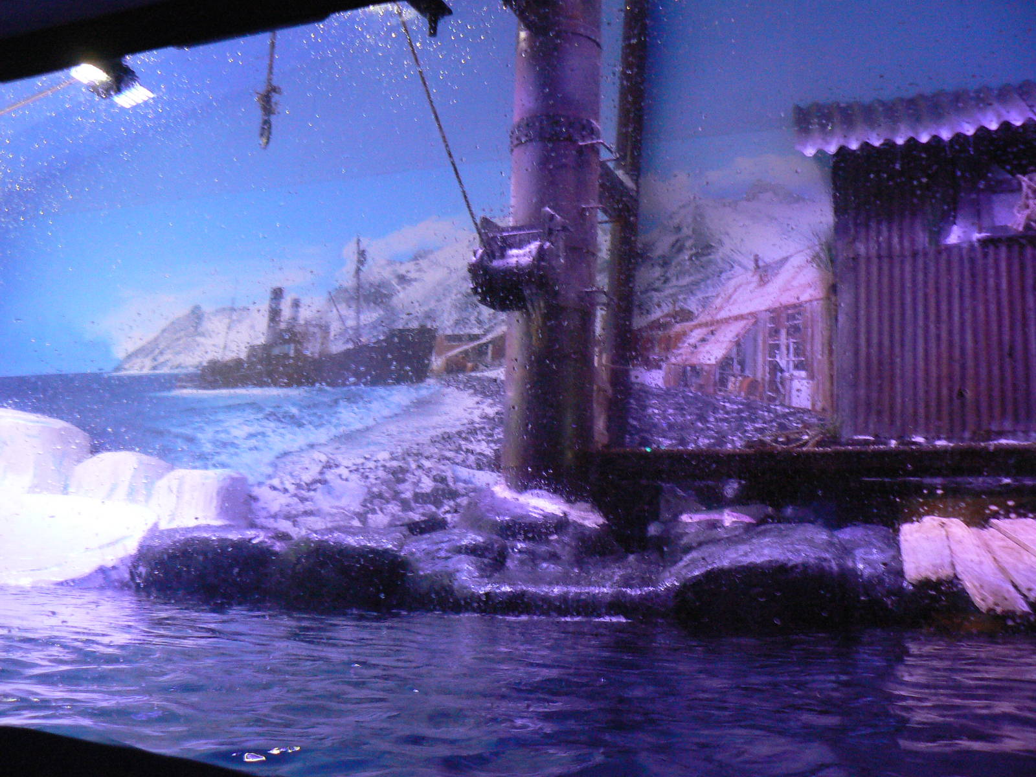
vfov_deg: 39.7
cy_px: 388
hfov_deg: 51.4
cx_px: 518
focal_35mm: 36
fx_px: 1077
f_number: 2.8
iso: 200
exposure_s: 1/13
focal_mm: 6
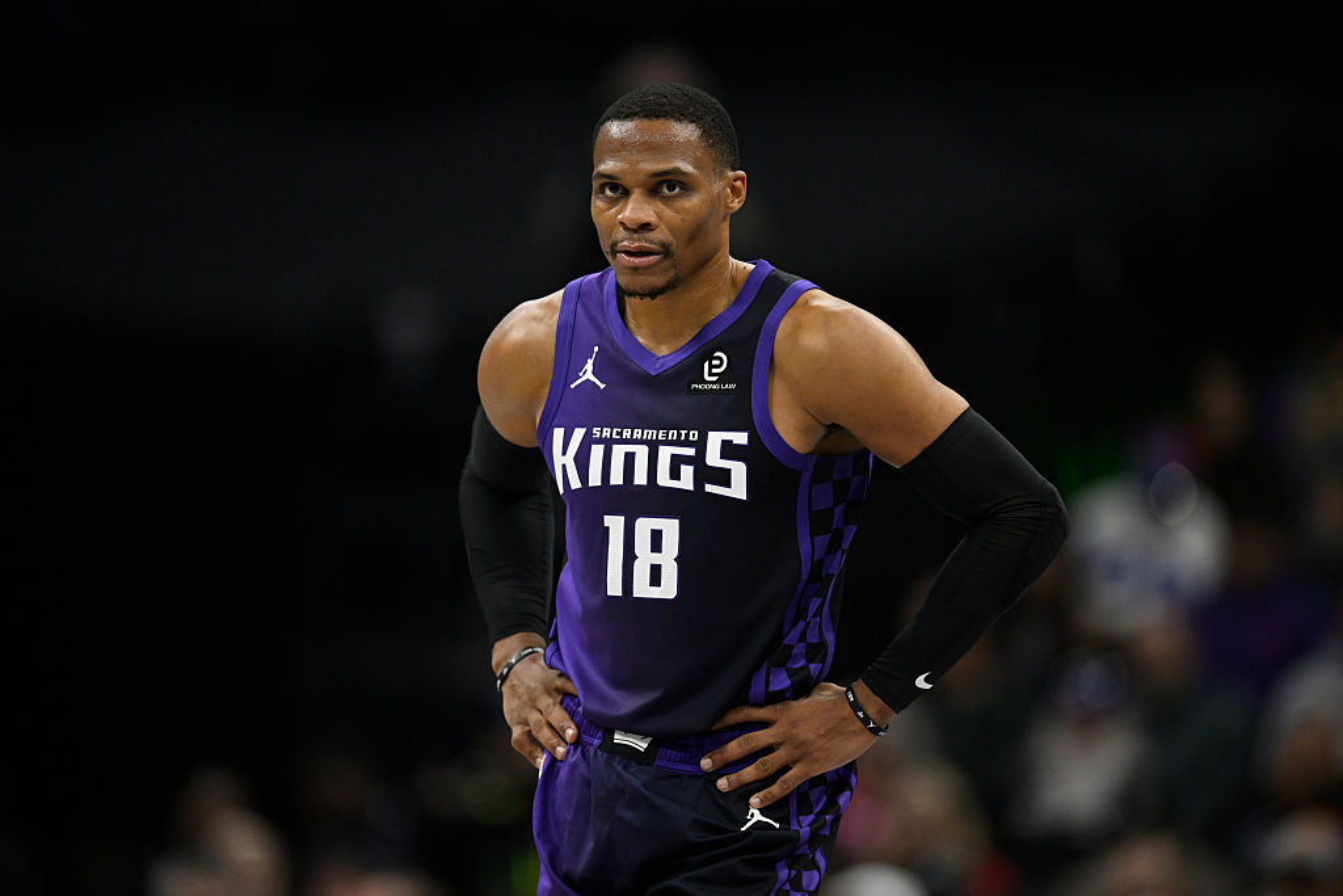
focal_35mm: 400
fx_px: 14923
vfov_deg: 3.4
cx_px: 672
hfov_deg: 5.2
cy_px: 448
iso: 3200
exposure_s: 1/2000
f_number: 2.8
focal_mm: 400
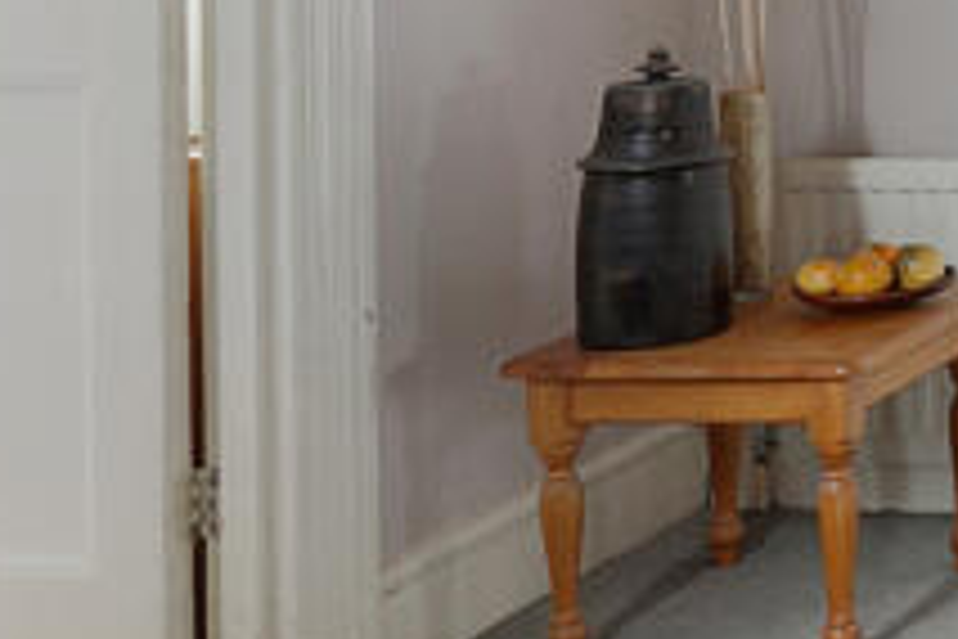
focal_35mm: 72
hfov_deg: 17.2
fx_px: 1916
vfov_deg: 17.3
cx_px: 2060
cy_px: -286
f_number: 9
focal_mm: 10
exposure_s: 1/4
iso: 200
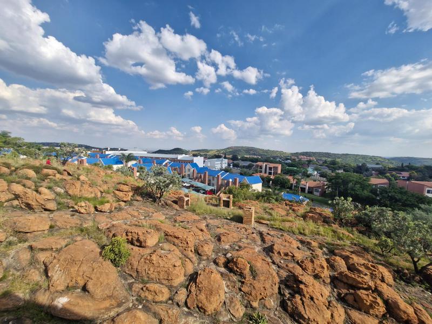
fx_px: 162
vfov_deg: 89.9
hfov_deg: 106.2
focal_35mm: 13
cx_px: 216
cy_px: 162
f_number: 2.2
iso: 50
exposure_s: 1/1556
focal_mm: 1.74
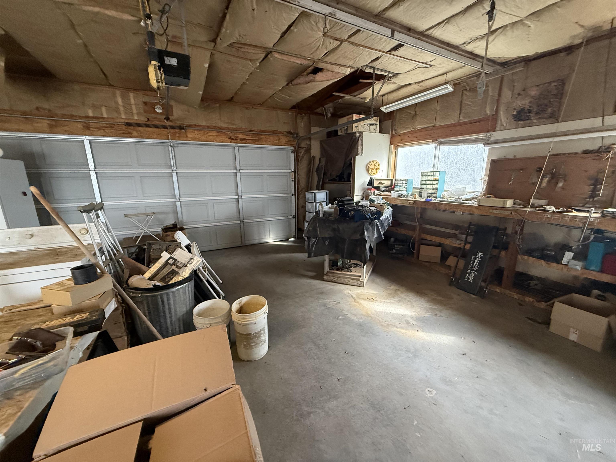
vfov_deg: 85.7
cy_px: 231
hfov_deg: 102.1
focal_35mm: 14
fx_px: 249
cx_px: 308
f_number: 2.2
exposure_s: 1/120
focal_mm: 2.22
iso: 640
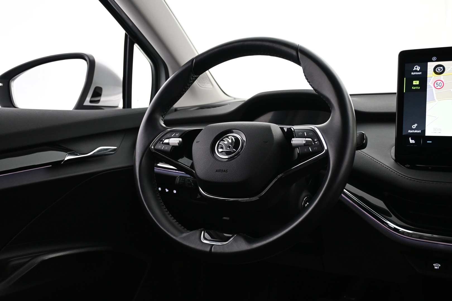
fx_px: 414
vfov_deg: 40.0
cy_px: 150
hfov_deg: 57.2
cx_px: 226
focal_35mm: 33
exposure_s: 1/30
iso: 1600
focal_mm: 22
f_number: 4
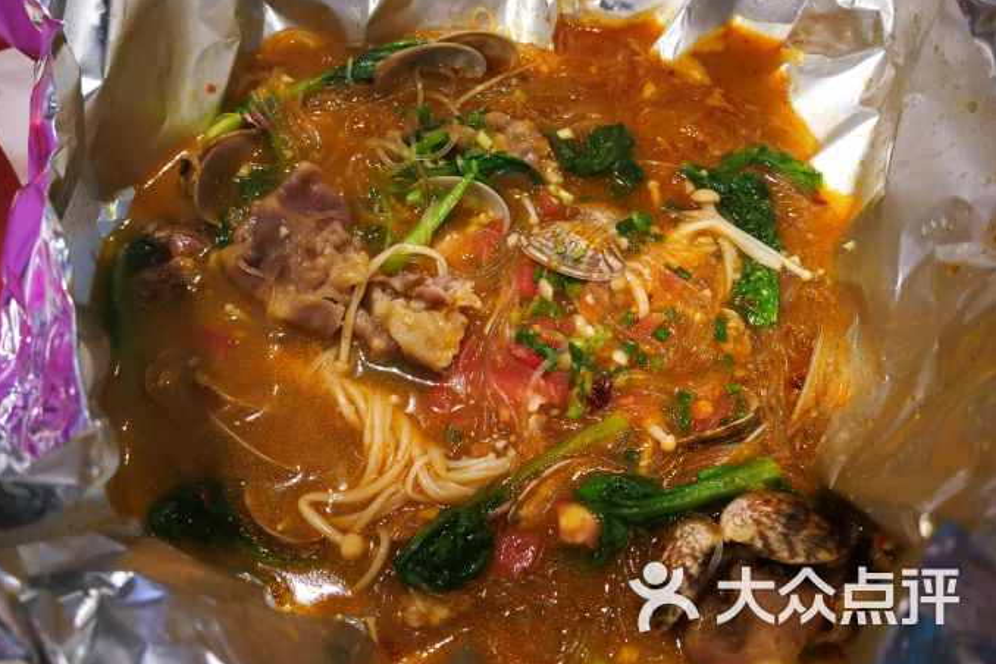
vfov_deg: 44.9
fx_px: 802
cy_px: 287
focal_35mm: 29
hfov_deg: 63.6
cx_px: 483
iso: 250
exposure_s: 1/33.3
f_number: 2.2
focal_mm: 3.95
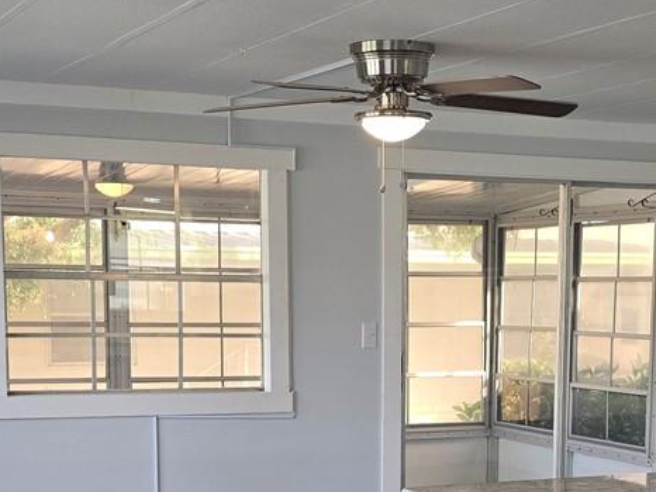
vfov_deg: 18.2
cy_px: 476
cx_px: 374
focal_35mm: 79
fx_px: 1496
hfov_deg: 24.7
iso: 125
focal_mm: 6.3
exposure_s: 1/120
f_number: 1.7
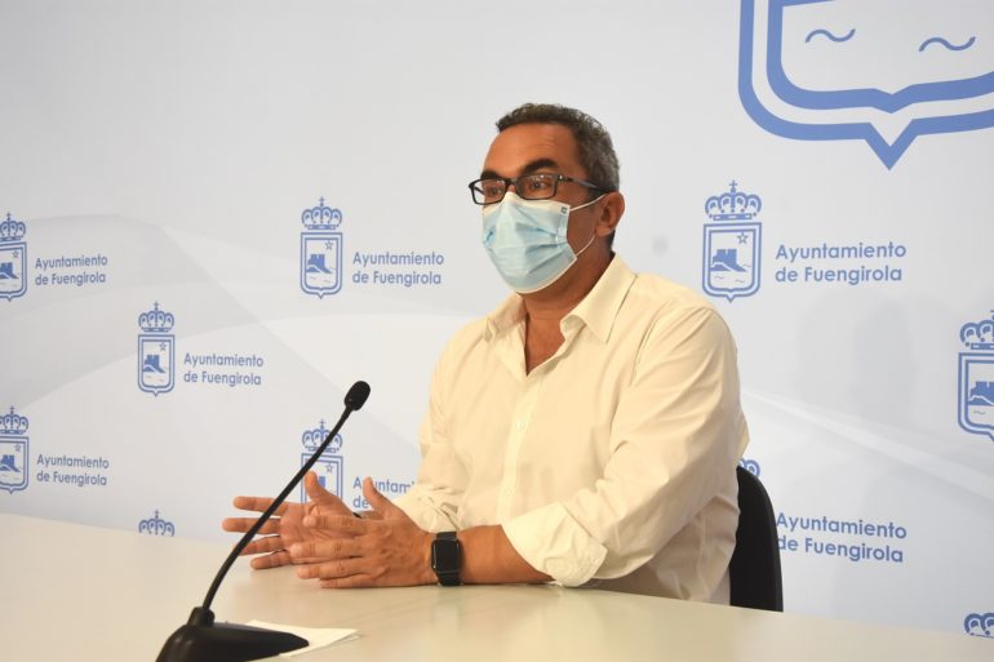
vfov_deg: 21.6
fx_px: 1739
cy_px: 331
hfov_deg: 31.9
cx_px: 497
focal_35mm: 63
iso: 800
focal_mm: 42
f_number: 8
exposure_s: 1/250
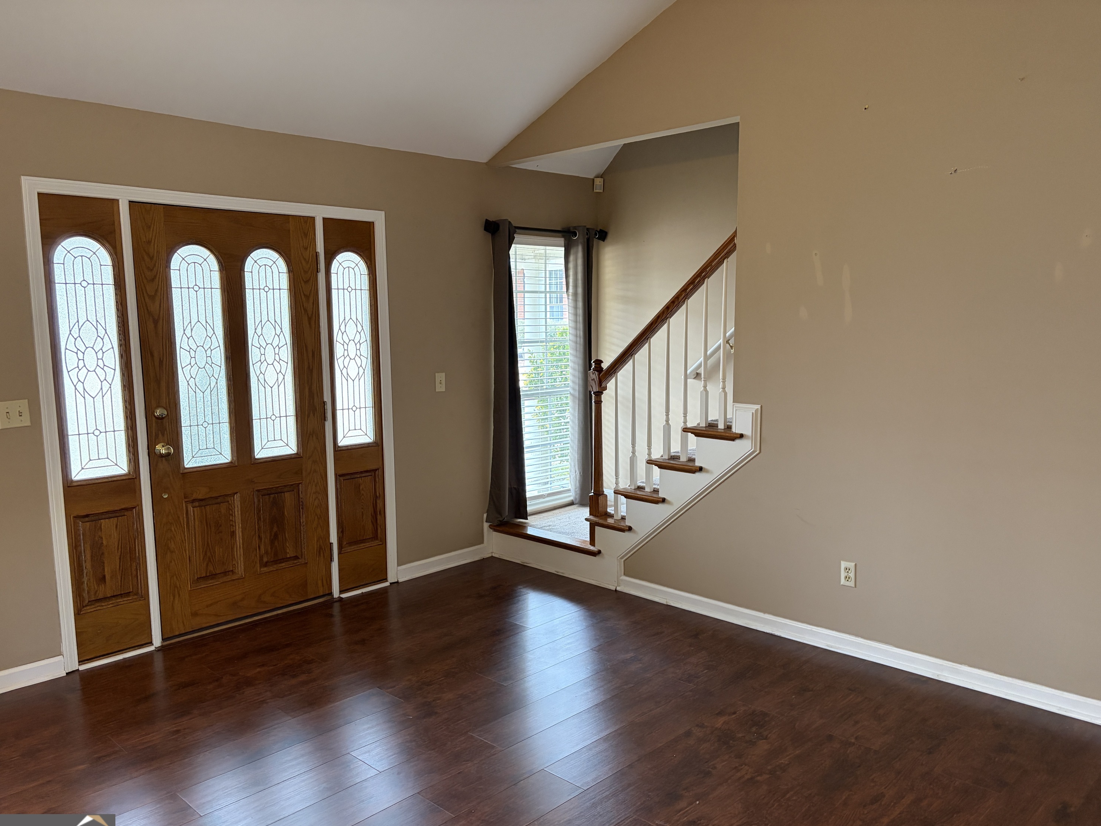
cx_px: 559
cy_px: 428
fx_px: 859
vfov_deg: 51.3
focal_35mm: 27
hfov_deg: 65.3
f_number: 1.6
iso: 250
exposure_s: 1/60
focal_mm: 5.96
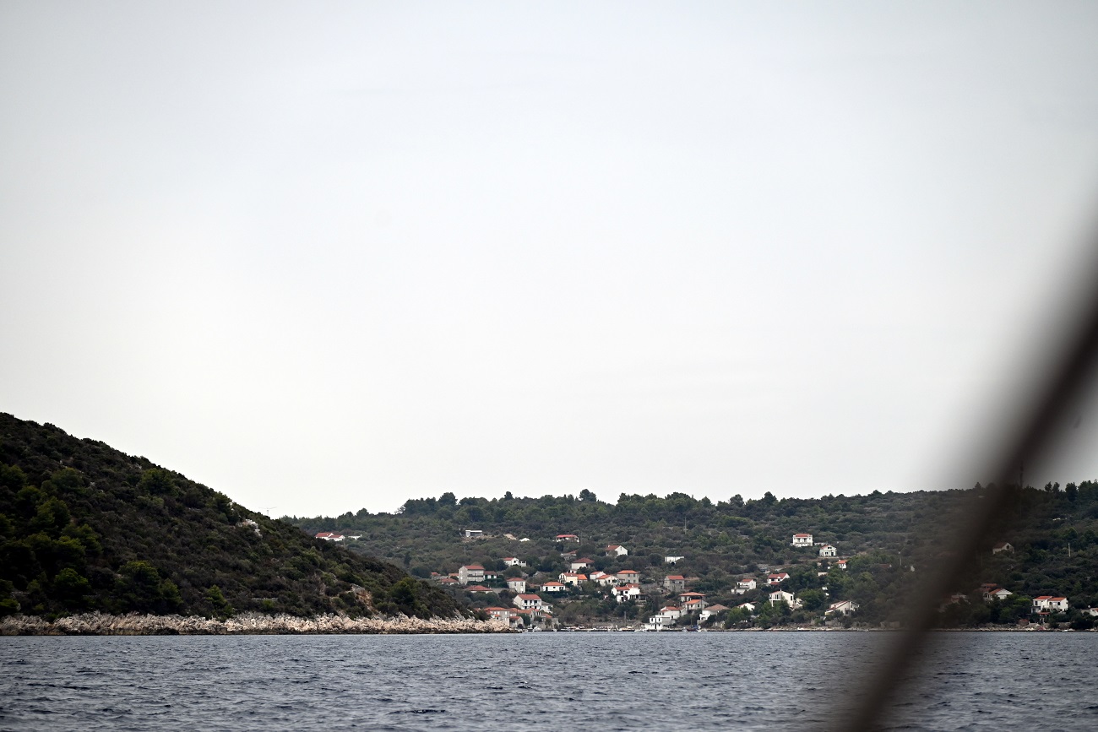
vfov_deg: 8.9
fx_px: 4728
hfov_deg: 13.2
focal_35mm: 155
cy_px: 366
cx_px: 549
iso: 360
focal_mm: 155
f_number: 4.8
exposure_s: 1/1000
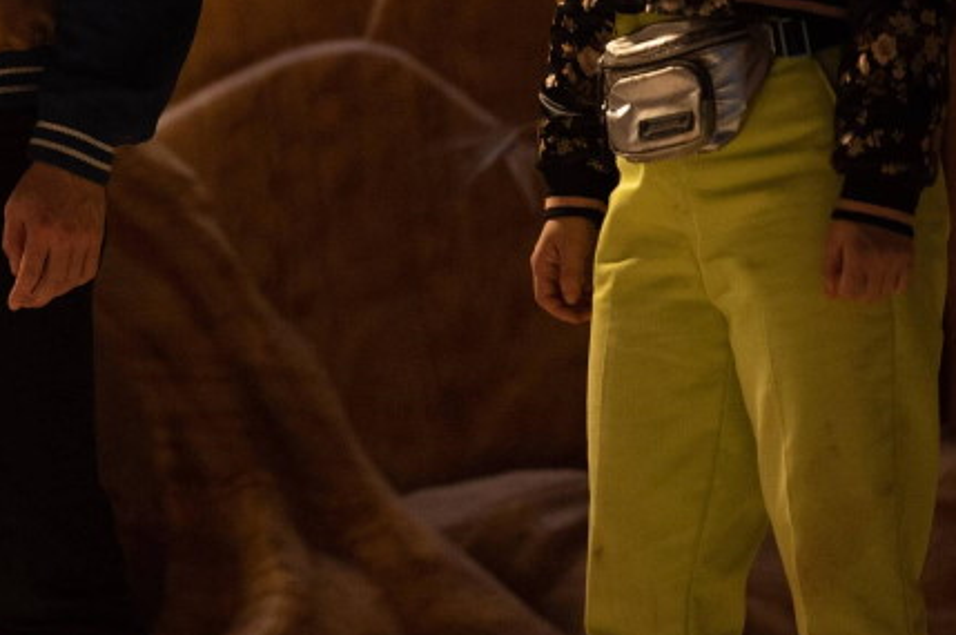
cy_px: -136
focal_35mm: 560
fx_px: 14854
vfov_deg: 2.4
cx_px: -252
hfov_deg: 3.7
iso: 3200
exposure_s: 1/80
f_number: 2.8
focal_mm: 200
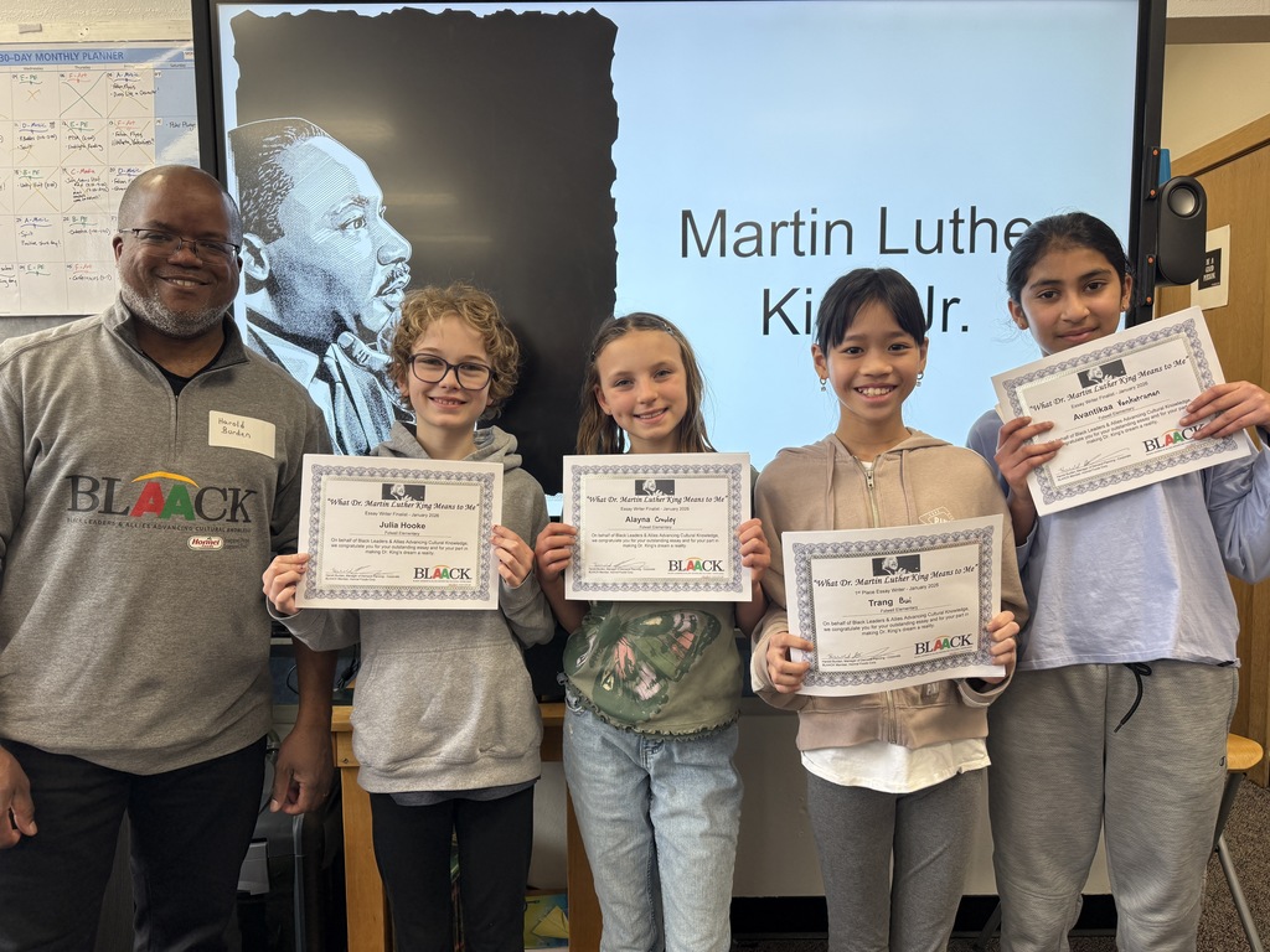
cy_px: 476
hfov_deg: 71.6
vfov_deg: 56.8
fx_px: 881
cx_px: 635
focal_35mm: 24
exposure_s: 1/121
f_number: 1.78
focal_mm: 6.76
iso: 125
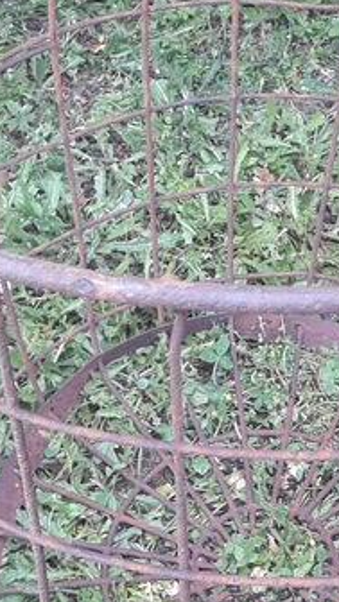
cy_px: 173
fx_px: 1550
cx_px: 246
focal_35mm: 97
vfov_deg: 21.9
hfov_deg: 12.5
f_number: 1.9
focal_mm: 3.7
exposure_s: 1/100
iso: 50
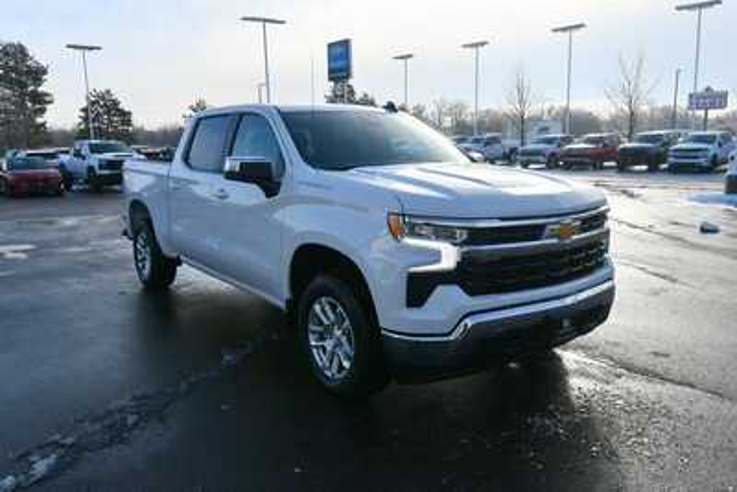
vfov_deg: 46.4
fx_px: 573
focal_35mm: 28
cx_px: 368
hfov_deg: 65.5
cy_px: 246
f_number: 8
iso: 110
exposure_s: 1/250
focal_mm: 19
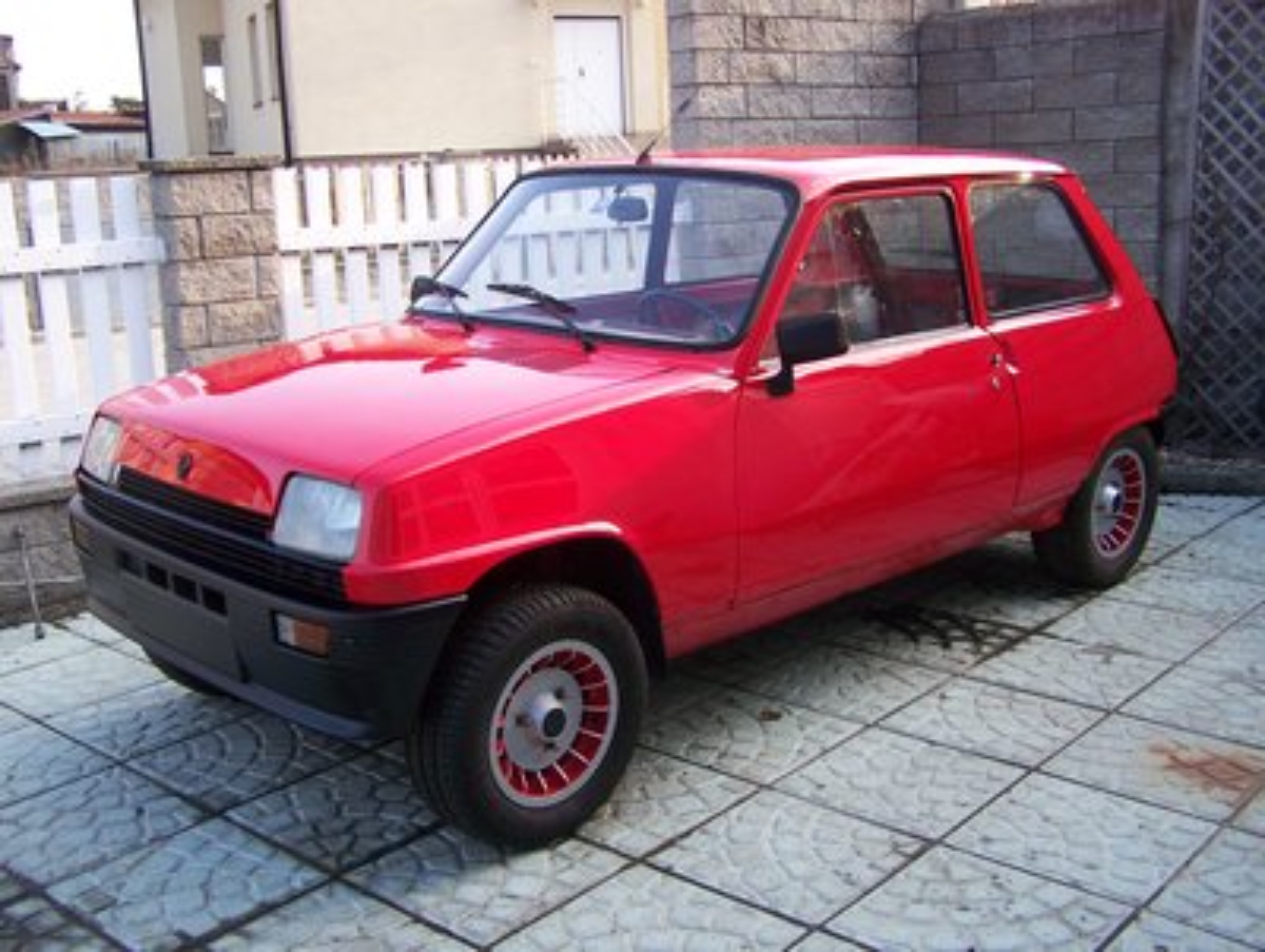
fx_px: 1390
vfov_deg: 37.8
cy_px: 476
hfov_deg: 48.9
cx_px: 632
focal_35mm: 38
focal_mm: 6.3
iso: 80
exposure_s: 1/160
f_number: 2.8
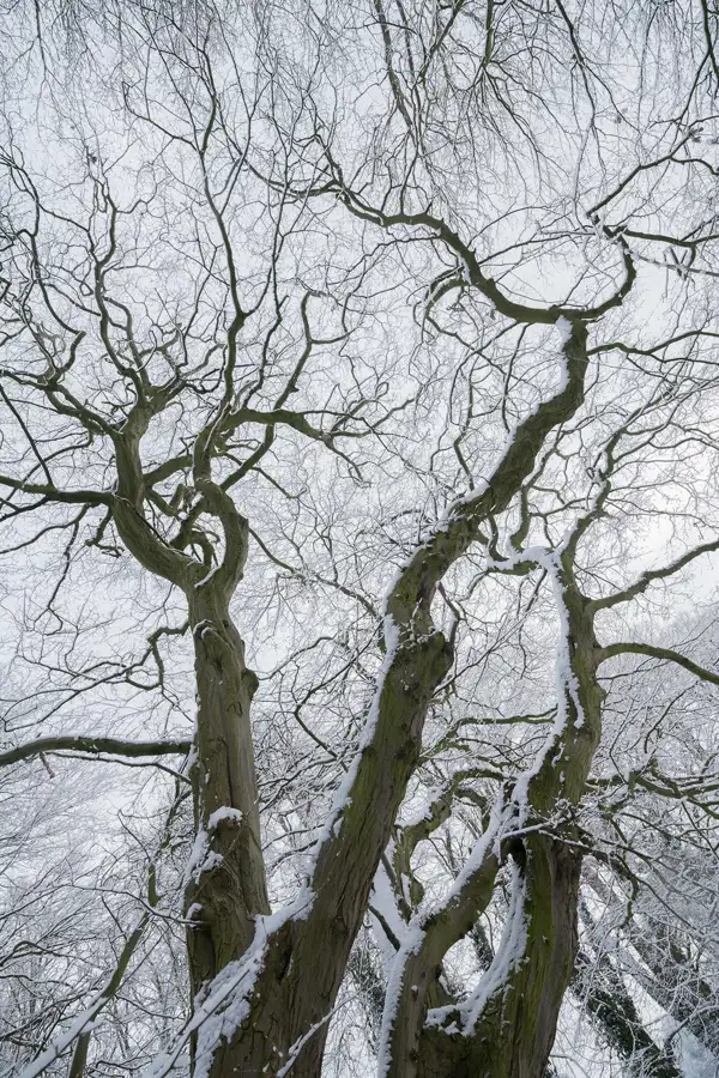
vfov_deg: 93.3
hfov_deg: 70.4
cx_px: 360
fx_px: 509
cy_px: 539
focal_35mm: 17
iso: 160
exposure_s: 1/200
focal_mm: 17
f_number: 8
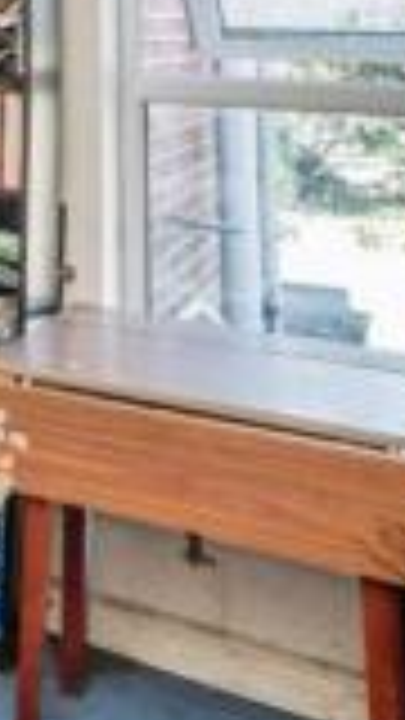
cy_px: -25
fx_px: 1145
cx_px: -648
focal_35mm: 60
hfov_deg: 13.1
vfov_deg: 31.8
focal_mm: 14
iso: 400
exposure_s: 1/25
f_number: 8
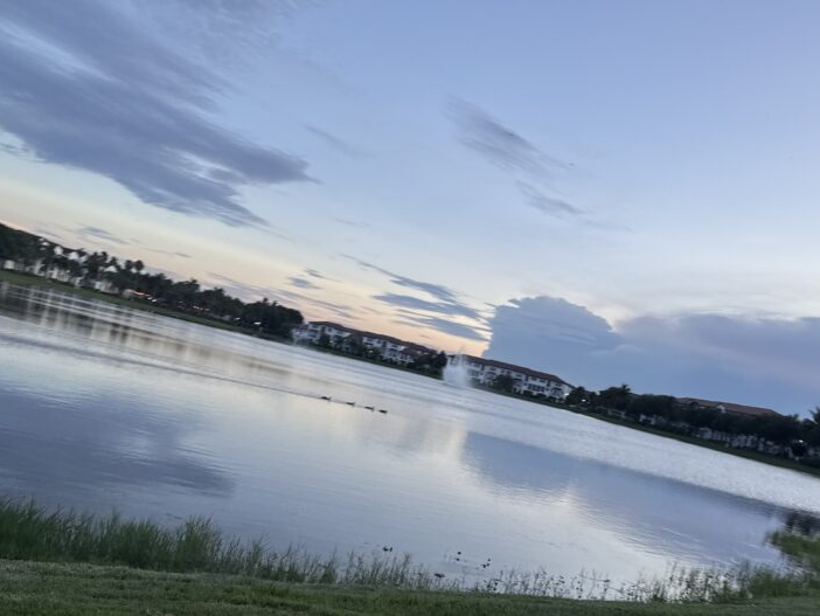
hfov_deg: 52.2
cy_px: 430
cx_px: 494
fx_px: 829
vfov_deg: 40.0
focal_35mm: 35
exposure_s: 1/181
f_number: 1.78
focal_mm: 6.76
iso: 64
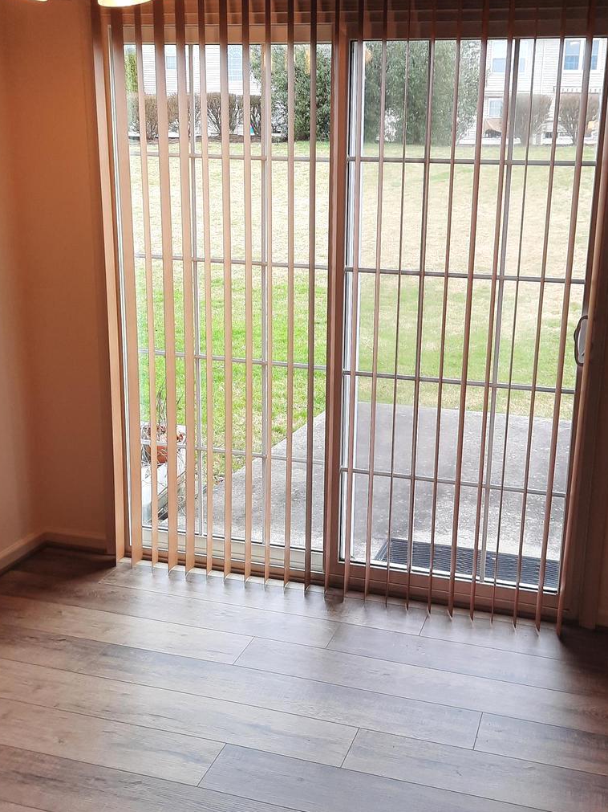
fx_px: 890
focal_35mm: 38
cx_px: 361
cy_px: 404
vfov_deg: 49.0
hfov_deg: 37.6
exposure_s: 1/177
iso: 32
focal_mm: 4.6
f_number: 2
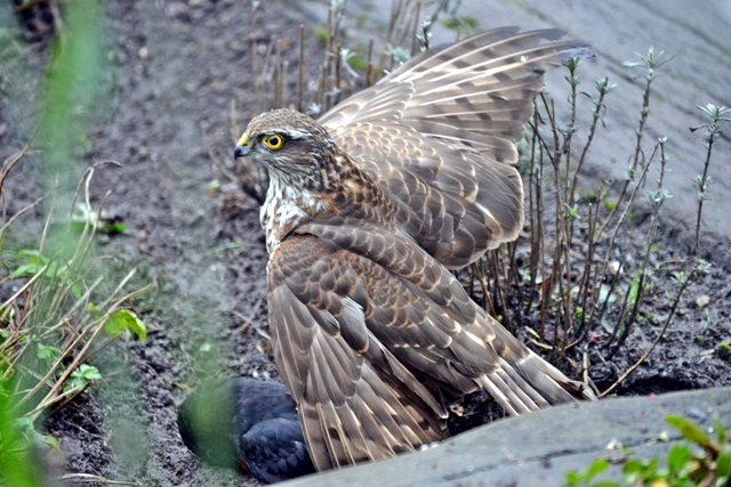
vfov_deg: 4.6
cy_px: 244
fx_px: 6093
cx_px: 366
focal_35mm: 300
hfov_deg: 6.9
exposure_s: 1/125
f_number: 5
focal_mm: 200
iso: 1250
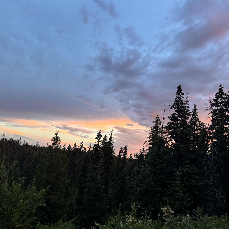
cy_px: 115
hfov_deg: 55.6
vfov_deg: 55.6
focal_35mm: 29
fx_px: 217
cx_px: 118
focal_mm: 6.76
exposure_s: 1/76
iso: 200
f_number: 1.78
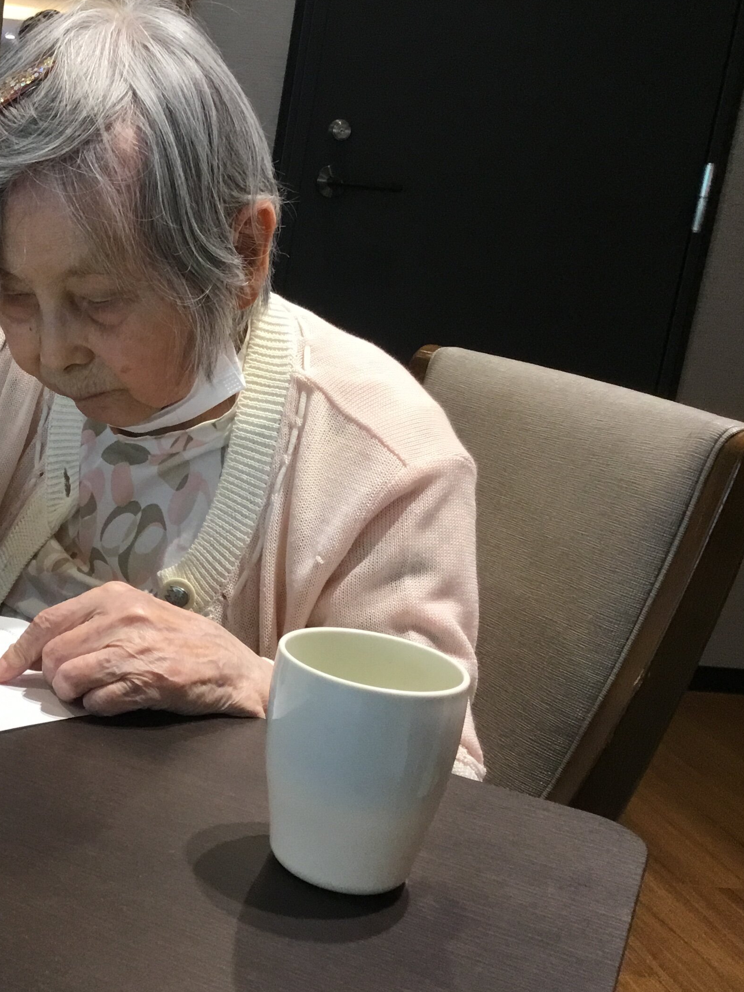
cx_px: -3
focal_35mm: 48
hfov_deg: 28.4
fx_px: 1376
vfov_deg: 39.7
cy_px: 510
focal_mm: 3.3
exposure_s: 1/30
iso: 40
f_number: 2.4
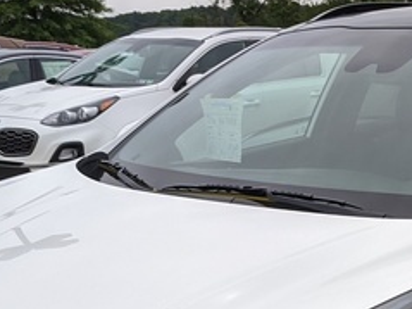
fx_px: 1035
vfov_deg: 16.2
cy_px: 387
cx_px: 264
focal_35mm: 87
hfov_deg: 22.4
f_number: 2
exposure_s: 1/2217
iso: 61
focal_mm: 4.67
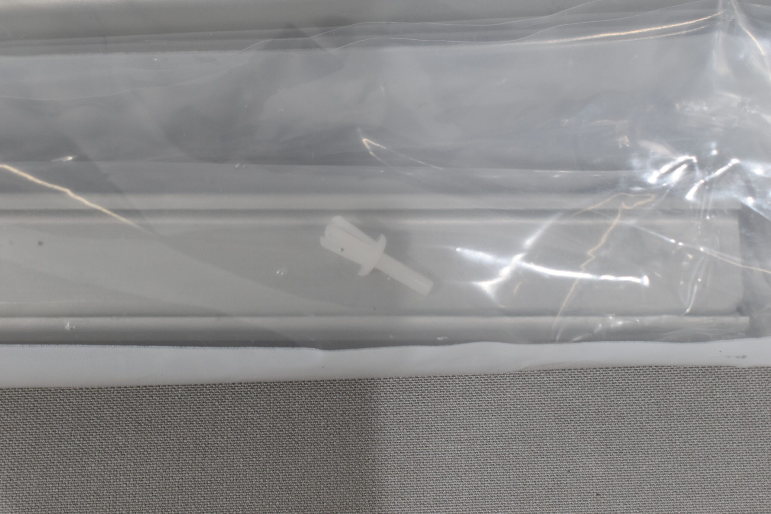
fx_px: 1446
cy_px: 257
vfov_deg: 20.2
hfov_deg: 29.9
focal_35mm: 68
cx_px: 386
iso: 360
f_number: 8
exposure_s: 1/60
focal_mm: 45
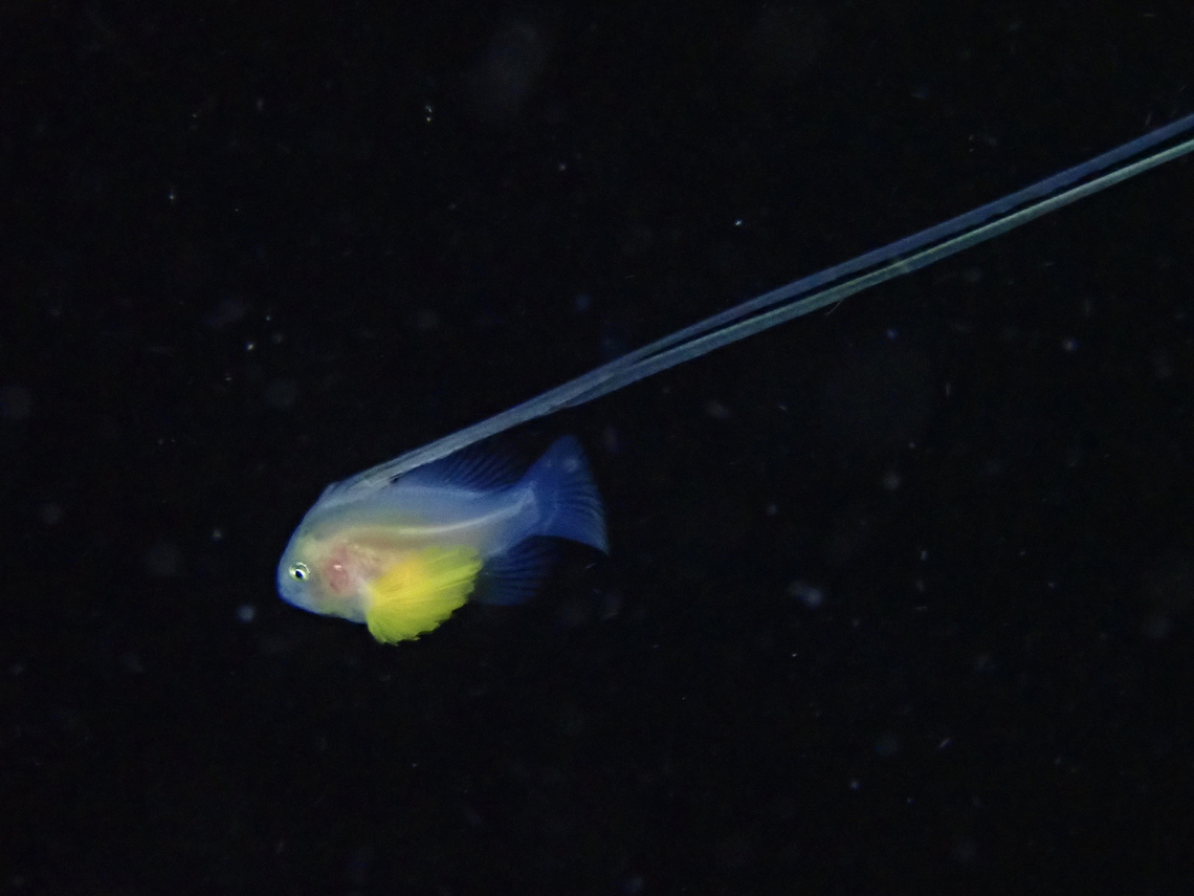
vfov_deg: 14.8
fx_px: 3449
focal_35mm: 100
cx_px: 597
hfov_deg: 19.6
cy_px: 448
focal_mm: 18
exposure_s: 1/200
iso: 3200
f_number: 6.3
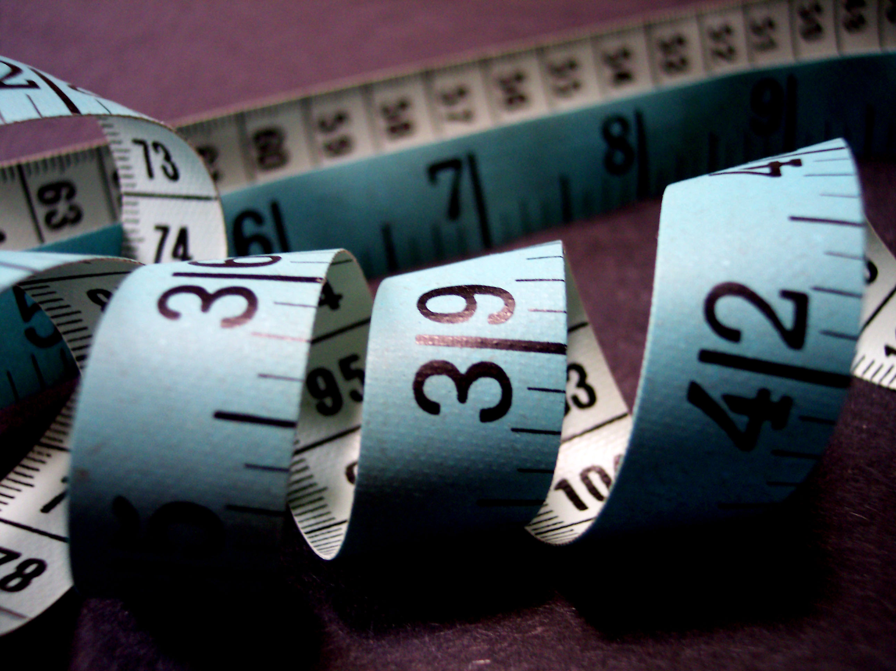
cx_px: 448
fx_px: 983
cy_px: 336
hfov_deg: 49.0
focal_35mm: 38
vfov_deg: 37.7
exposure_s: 1/20
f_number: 2.8
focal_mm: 8
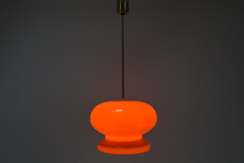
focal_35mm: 39
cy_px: 82
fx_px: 265
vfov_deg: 34.3
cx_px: 122
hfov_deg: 49.5
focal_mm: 26
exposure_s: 1/320
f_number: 9
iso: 1600
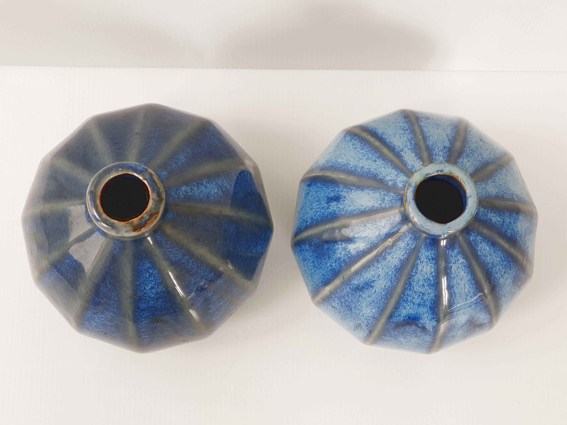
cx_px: 284
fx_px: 852
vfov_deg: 28.0
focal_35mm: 52
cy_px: 212
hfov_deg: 36.8
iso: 40
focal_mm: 6
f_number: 2.4
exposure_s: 1/33
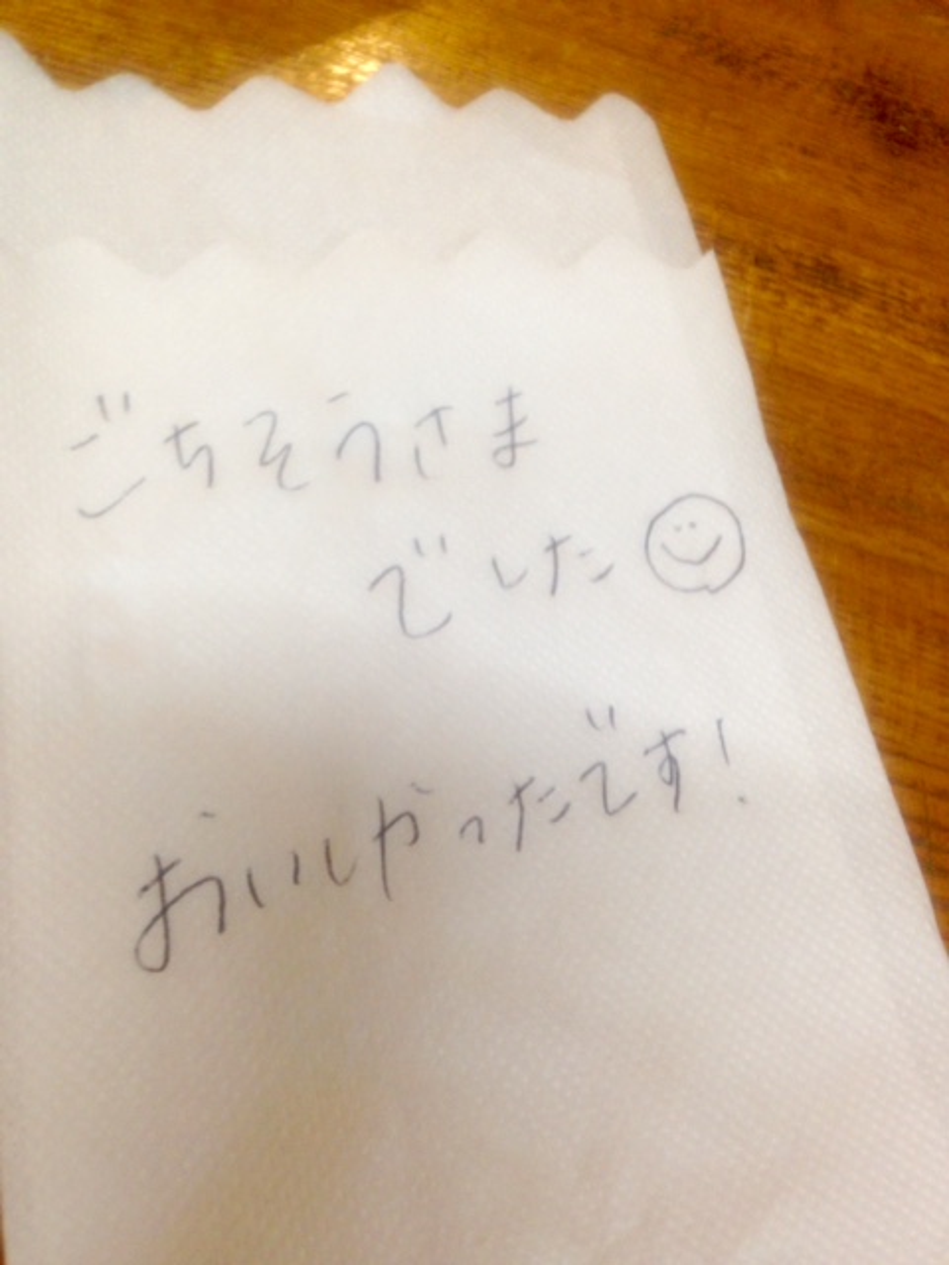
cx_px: 474
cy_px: 632
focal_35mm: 33
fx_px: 1206
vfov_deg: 55.4
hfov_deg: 42.9
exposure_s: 1/20
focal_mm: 4.12
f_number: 2.4
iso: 80
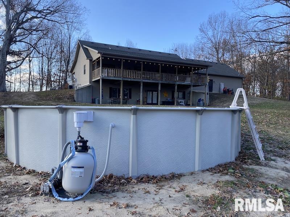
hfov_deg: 67.3
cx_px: 145
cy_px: 108
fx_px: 218
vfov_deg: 53.1
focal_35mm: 26
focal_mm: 4.25
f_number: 1.8
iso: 32
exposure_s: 1/585
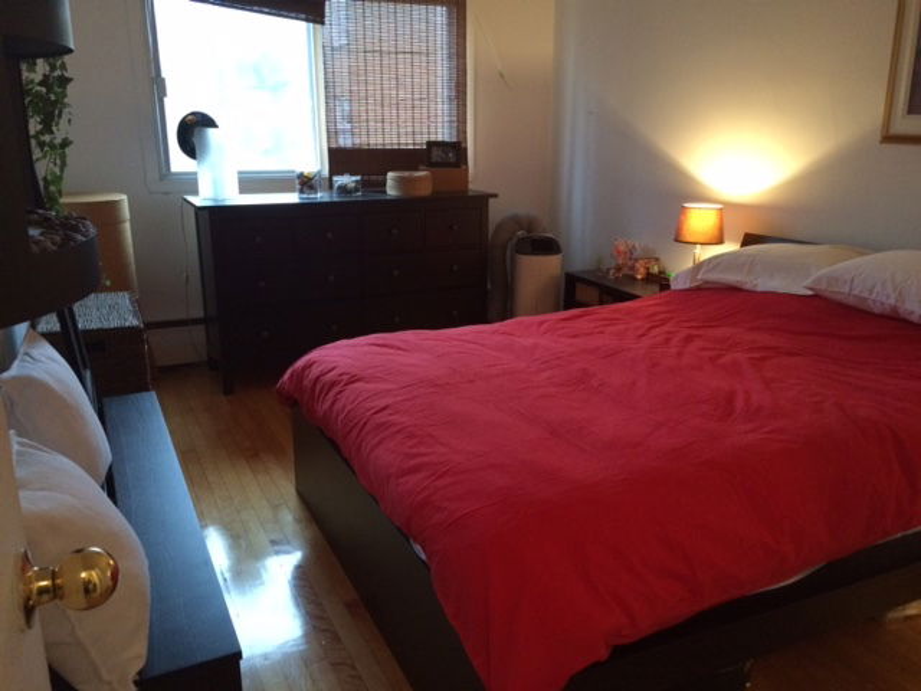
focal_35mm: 29
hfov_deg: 61.7
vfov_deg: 48.2
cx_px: 460
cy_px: 346
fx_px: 772
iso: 250
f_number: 2.2
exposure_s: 1/30
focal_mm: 4.15
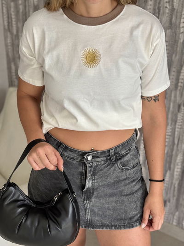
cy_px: 123
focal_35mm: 52
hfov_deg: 28.0
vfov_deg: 36.8
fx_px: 368
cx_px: 92
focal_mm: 5.96
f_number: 1.6
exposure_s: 1/341
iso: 32
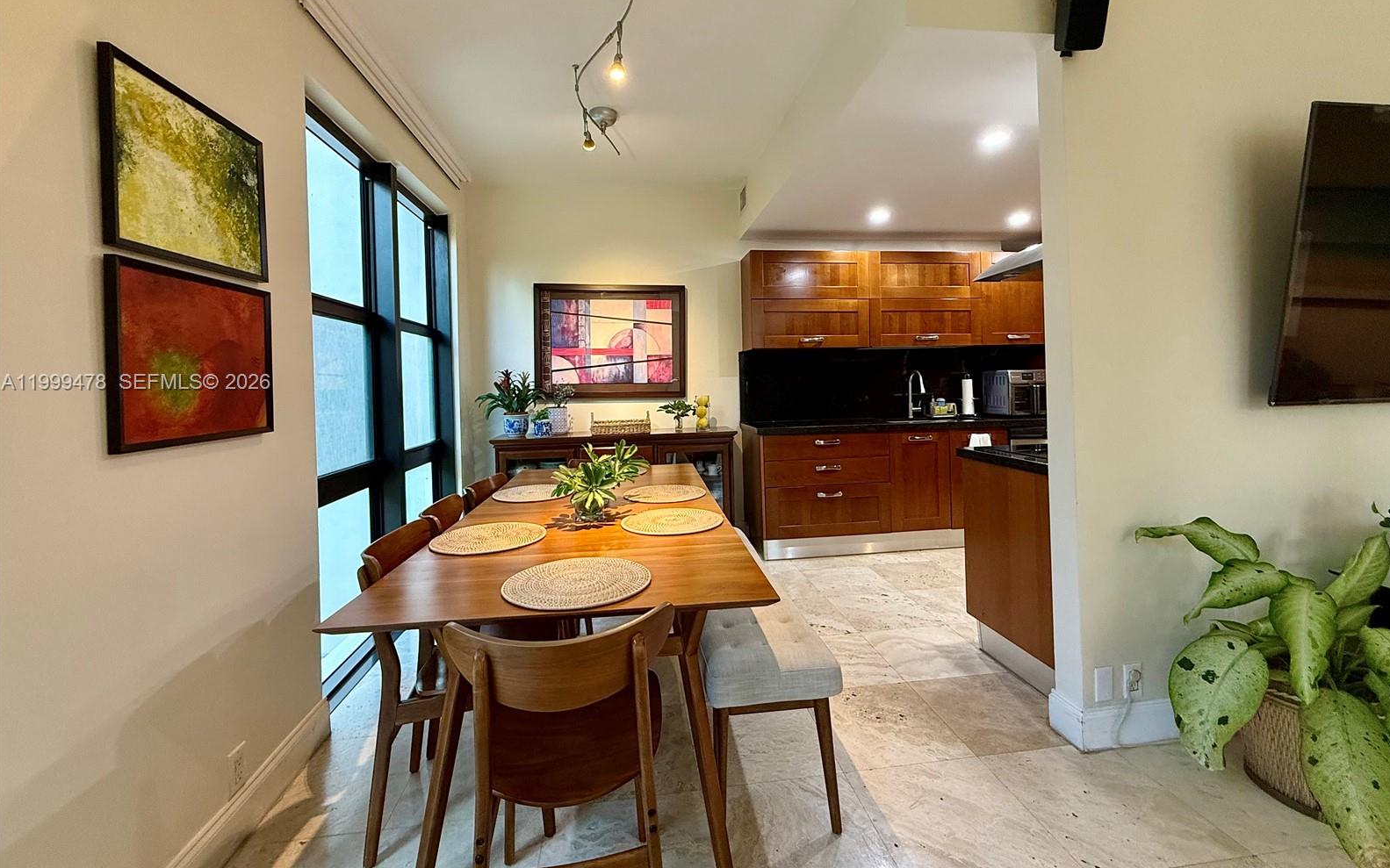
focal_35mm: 15
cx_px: 700
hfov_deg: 101.5
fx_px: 568
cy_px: 384
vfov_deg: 74.5
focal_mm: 2.22
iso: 250
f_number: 2.2
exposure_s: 1/60
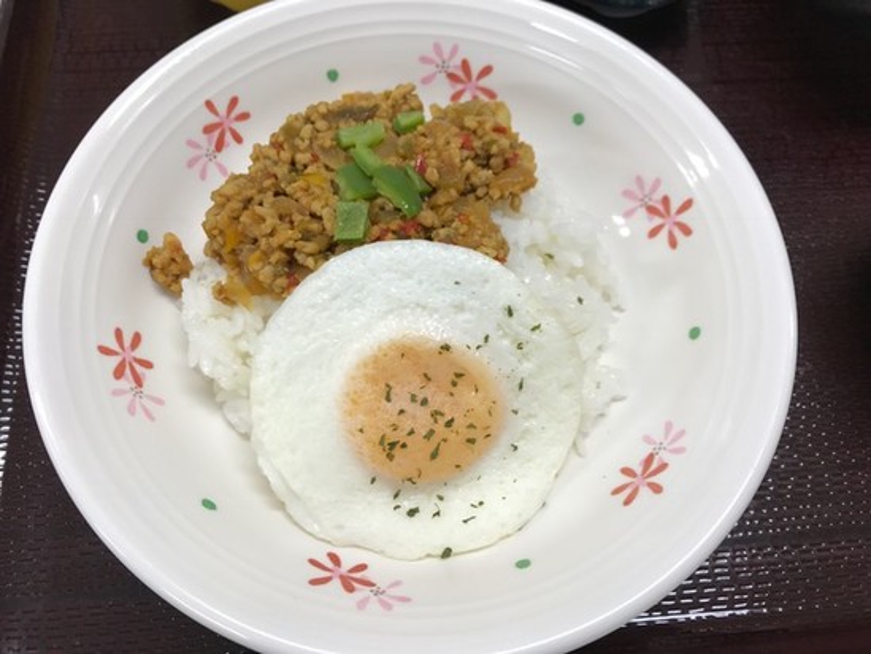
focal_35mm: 28
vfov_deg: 49.8
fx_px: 705
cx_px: 436
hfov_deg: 63.4
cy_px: 327
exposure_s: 1/60
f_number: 1.8
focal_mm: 3.99
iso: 25
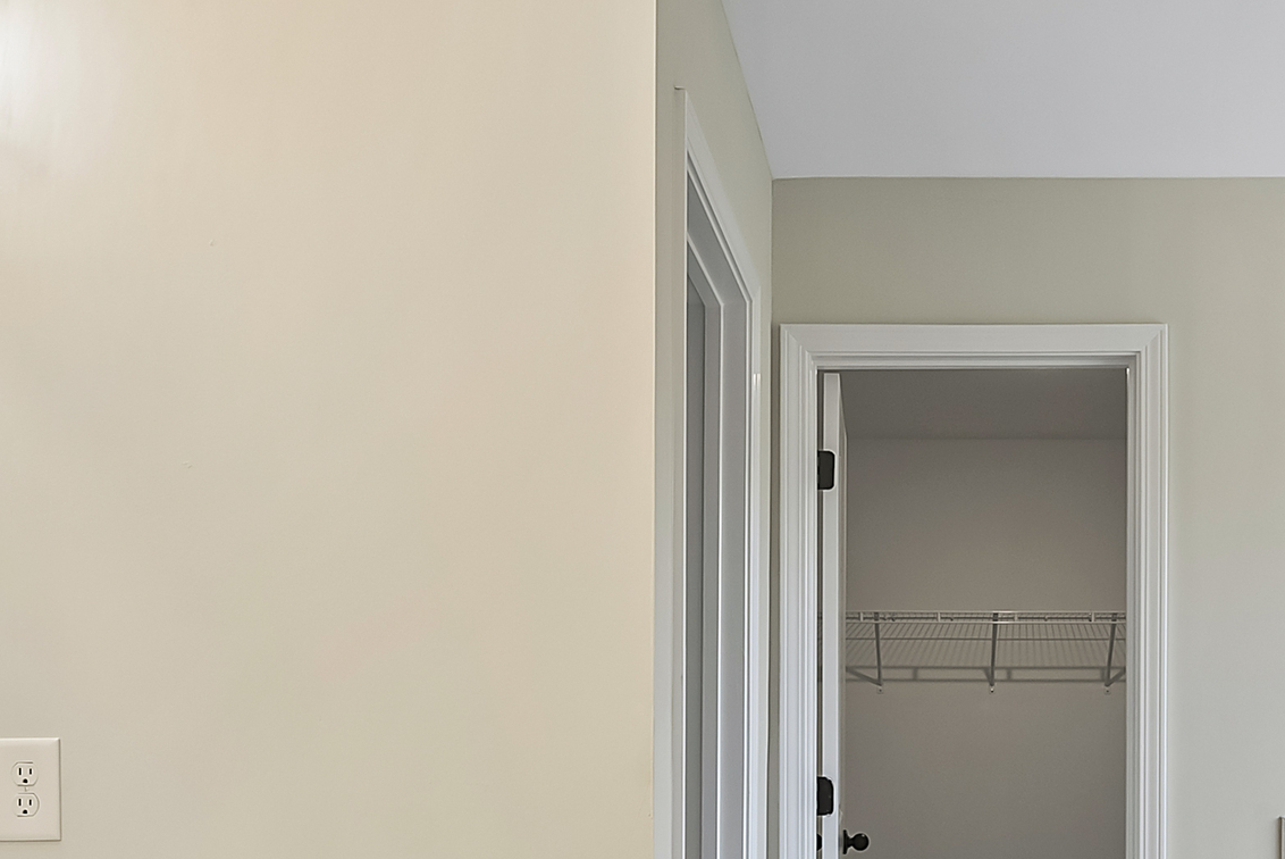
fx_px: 1357
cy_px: 727
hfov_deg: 49.1
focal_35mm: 38
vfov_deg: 33.7
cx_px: 933
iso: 320
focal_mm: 14
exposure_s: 1/13
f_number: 7.1
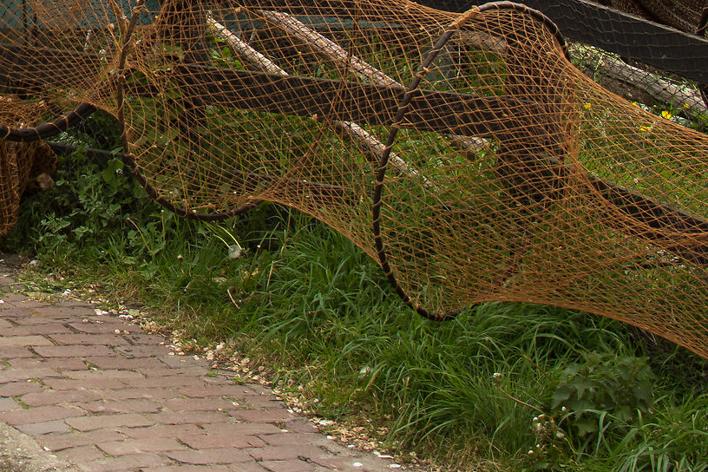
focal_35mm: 154
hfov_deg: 12.8
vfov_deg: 8.7
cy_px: -221
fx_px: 3038
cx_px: -262
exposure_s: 1/400
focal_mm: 35
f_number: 5
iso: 320
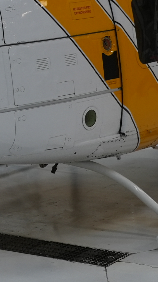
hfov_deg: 8.9
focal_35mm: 124
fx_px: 924
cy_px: -7
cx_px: -218
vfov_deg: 16.9
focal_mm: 32
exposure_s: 1/160
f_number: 4
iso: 640
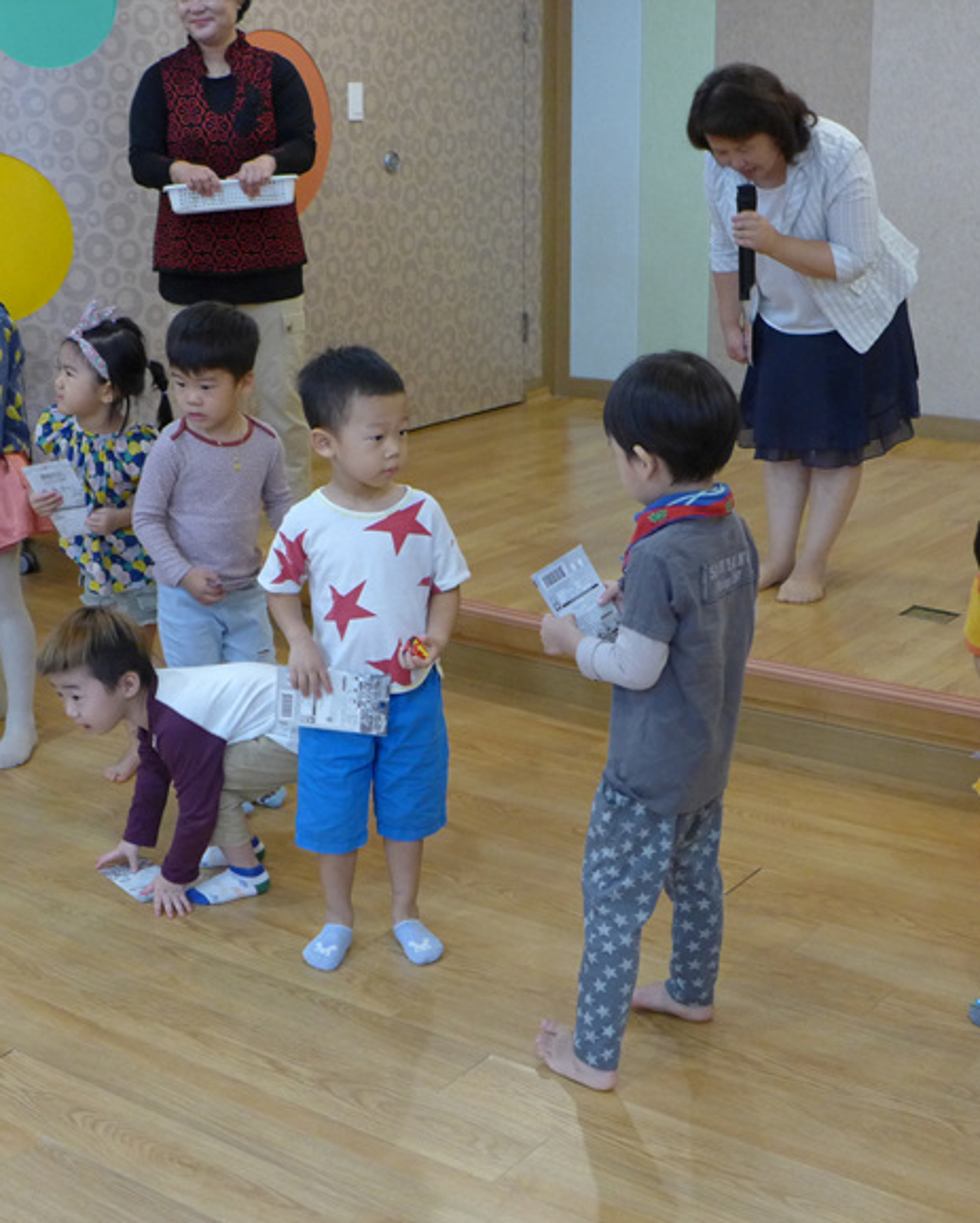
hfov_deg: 28.1
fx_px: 1956
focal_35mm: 54
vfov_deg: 34.7
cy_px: 633
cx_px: 485
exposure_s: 1/160
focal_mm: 7.9
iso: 500
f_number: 1.7
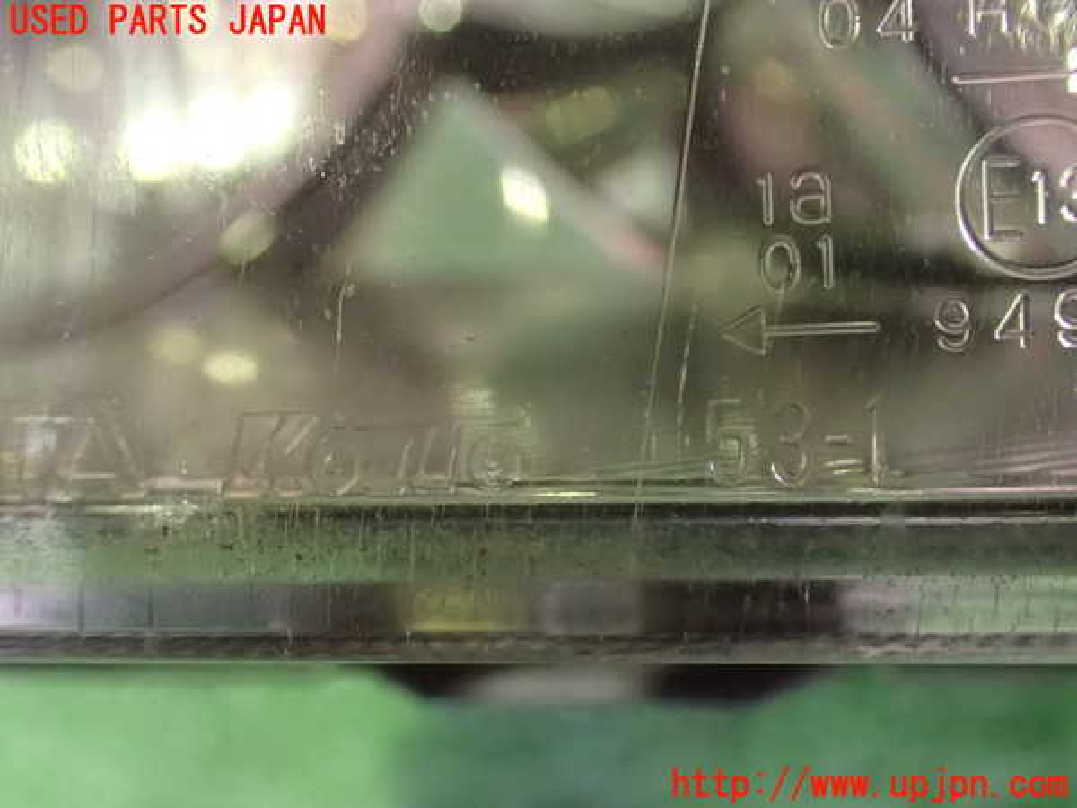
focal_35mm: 38
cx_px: 538
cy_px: 404
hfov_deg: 49.0
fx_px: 1182
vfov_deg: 37.7
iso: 1600
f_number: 2.7
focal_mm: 6.83
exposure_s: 1/20
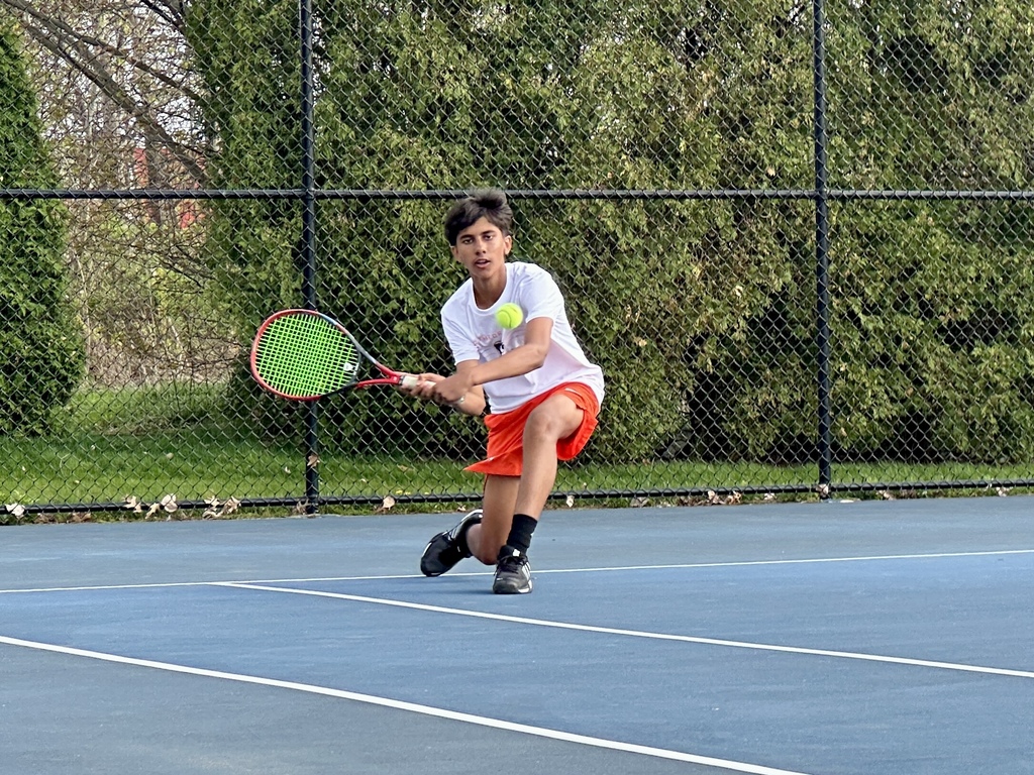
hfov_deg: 25.3
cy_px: 388
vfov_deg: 19.1
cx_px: 517
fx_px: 2300
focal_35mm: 77
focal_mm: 9
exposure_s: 1/133
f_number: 2.8
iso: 32
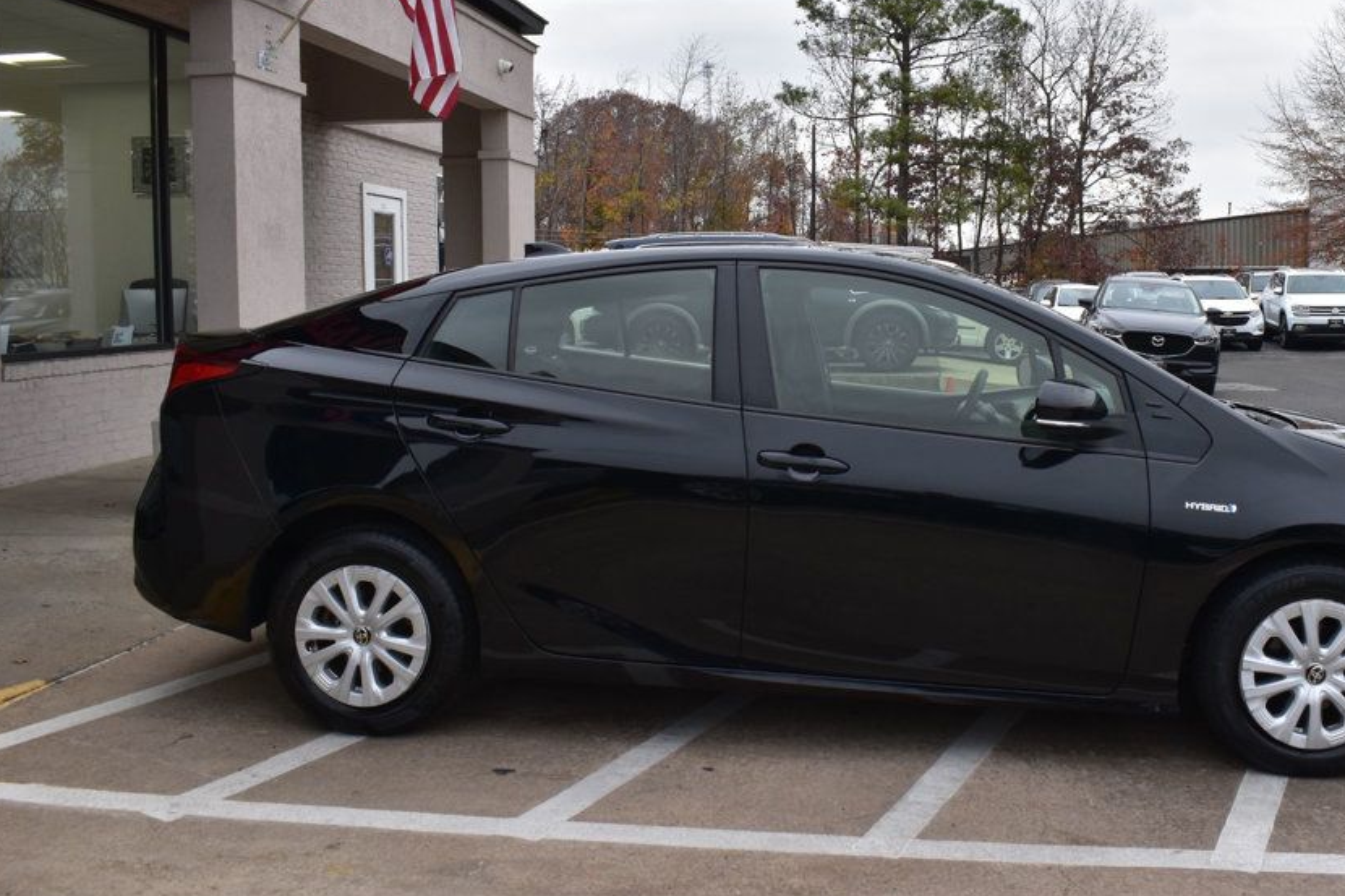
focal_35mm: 37
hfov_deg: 51.5
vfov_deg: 35.8
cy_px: 378
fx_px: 1382
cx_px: 820
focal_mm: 20
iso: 400
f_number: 9
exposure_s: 1/125
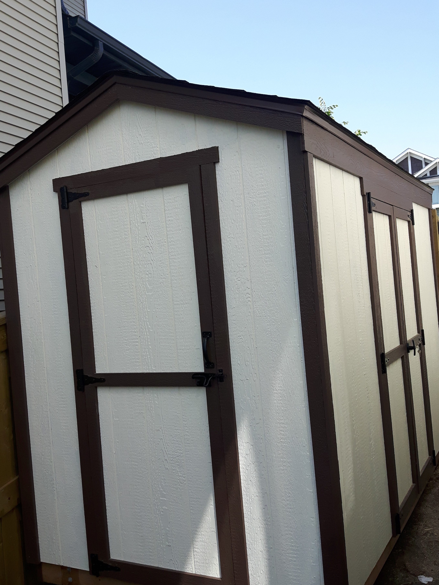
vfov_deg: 58.4
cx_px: 220
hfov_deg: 45.4
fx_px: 524
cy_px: 292
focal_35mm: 31
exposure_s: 1/669
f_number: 1.9
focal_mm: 3.7
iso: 40
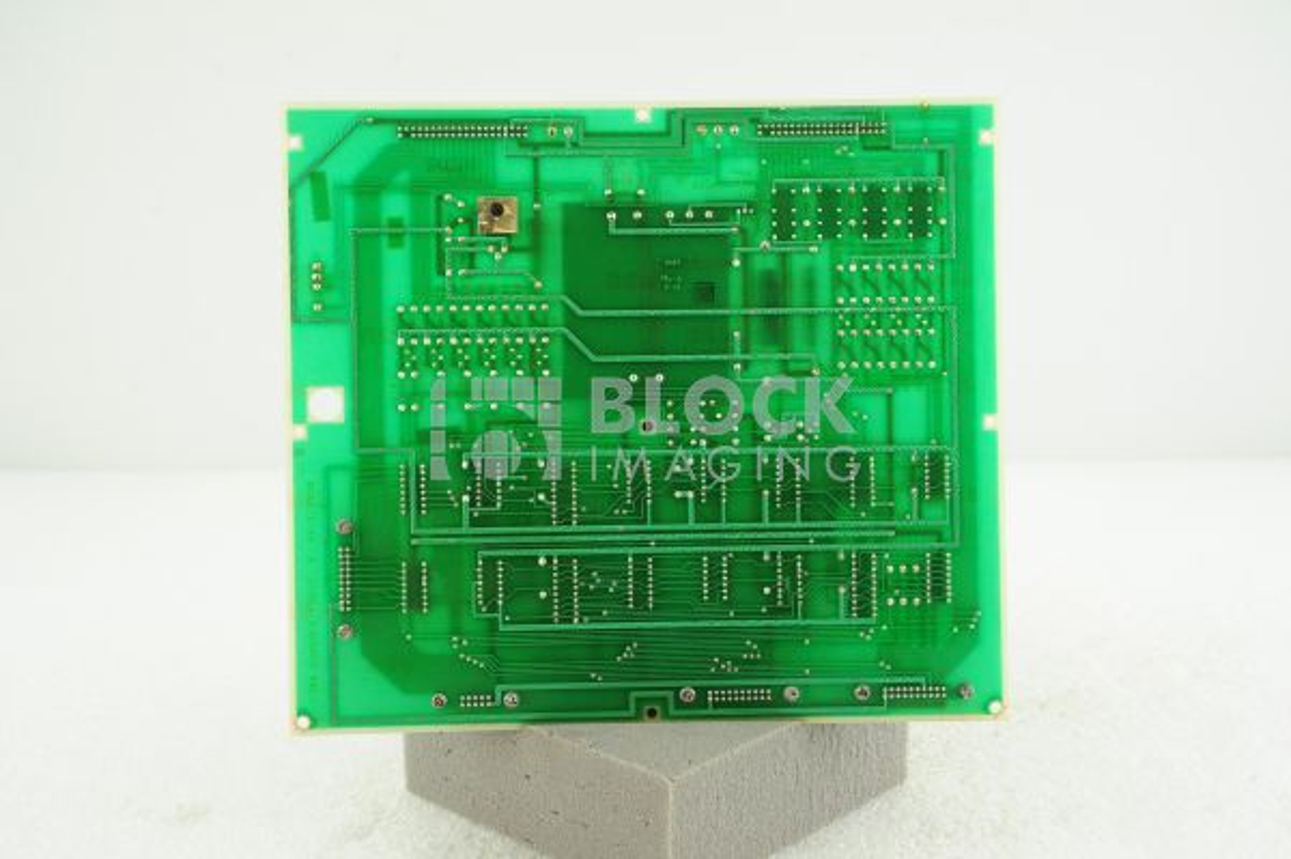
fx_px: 1792
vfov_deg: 26.9
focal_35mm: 50
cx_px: 646
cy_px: 430
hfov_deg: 39.6
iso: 1600
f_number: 10
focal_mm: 50
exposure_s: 1/125
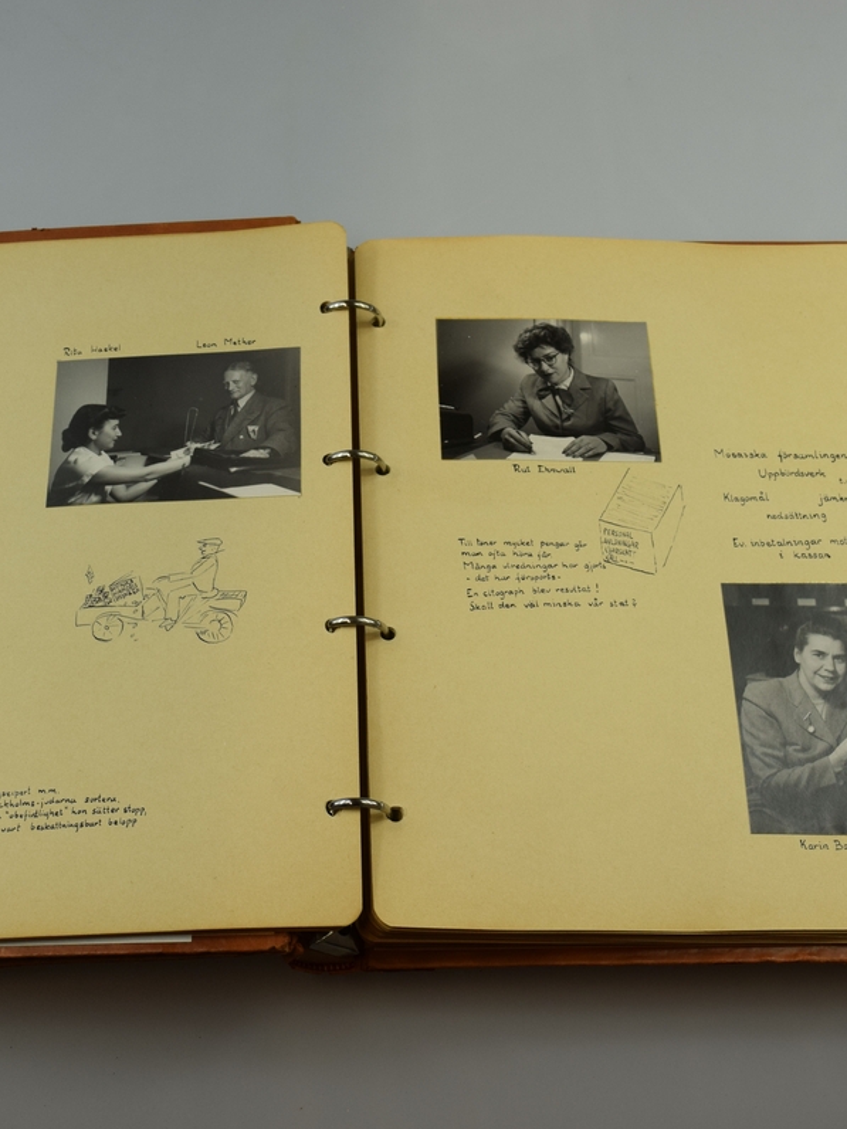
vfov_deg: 32.8
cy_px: 563
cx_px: 335
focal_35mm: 59
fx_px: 1916
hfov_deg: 24.9
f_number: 8
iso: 400
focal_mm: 27
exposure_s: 1/250
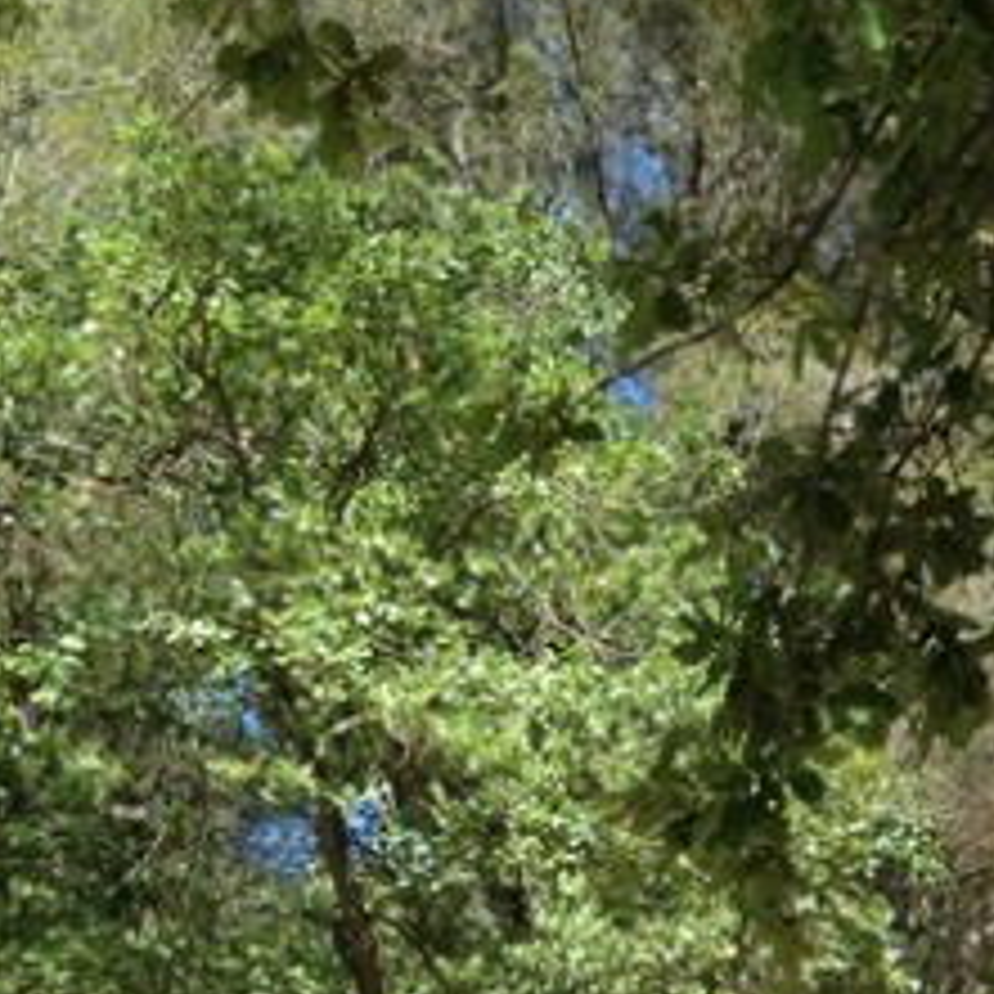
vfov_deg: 11.8
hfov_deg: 12.1
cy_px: 1588
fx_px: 4548
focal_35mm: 140
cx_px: 1304
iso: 100
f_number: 2.4
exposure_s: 1/789
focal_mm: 4.28
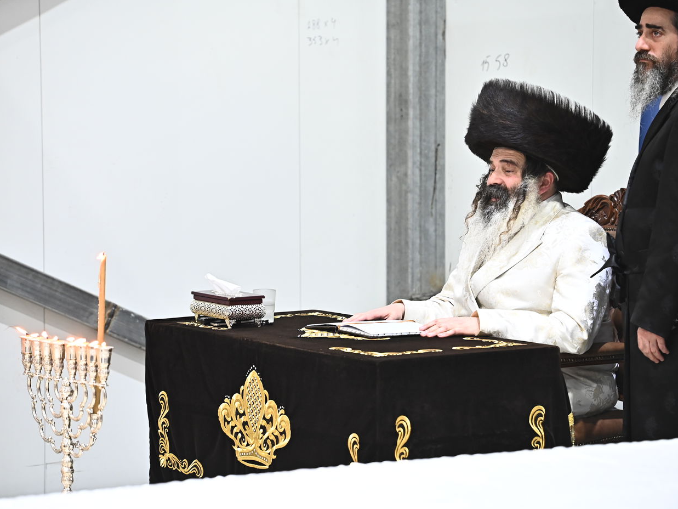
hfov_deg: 11.4
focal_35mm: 174
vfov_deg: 8.5
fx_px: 3408
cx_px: 303
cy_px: 254
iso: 2500
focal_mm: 160
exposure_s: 1/160
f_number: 4
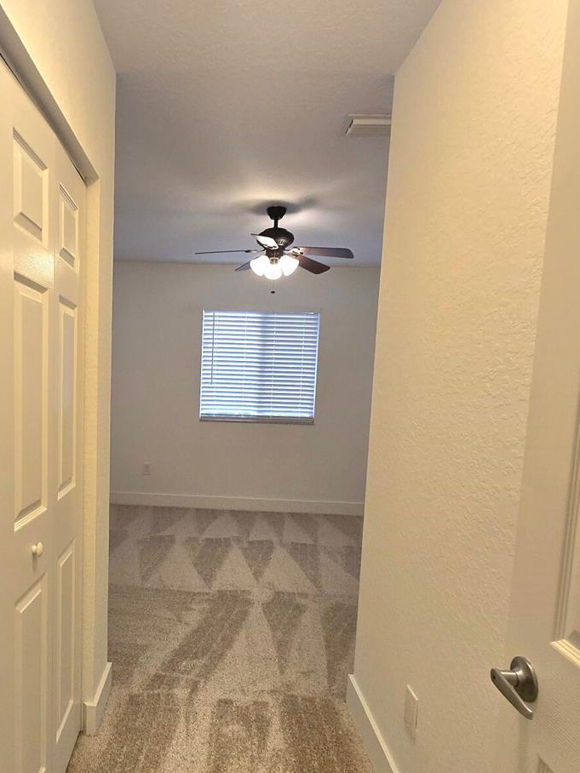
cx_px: 198
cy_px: 438
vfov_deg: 76.0
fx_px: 491
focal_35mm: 22
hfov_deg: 59.8
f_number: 2.2
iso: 125
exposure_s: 1/60.2
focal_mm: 1.7
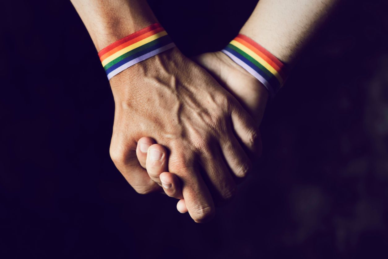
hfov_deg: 19.4
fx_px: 1132
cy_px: 130
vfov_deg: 13.1
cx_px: 194
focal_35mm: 105
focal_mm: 105
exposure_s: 1/125
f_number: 5.6
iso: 64
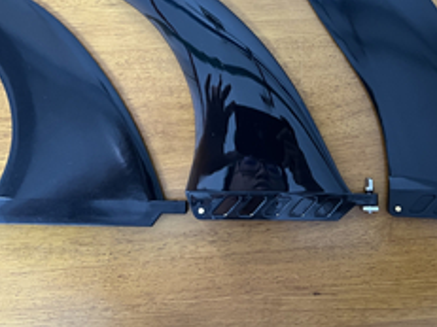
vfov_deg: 31.1
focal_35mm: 45
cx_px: 267
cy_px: 53
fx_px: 568
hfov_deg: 41.9
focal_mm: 5.7
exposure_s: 1/60
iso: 400
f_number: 1.5
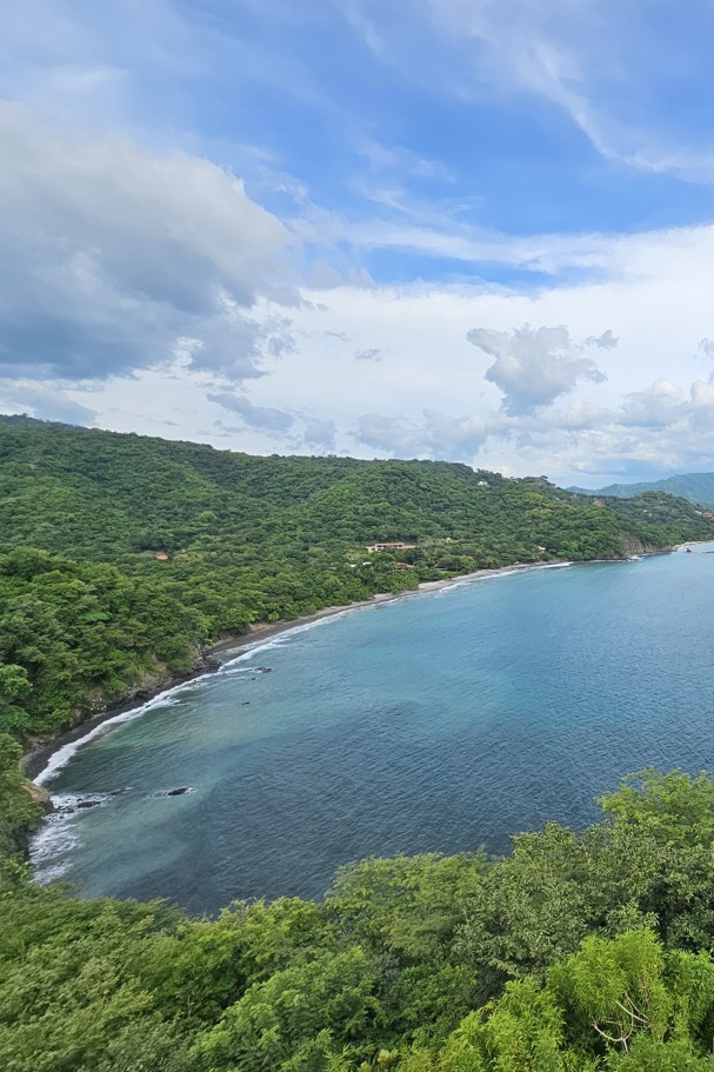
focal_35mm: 19
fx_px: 565
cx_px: 666
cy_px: 534
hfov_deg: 54.5
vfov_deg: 86.9
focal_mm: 2.2
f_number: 2.2
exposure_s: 1/3300
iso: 50
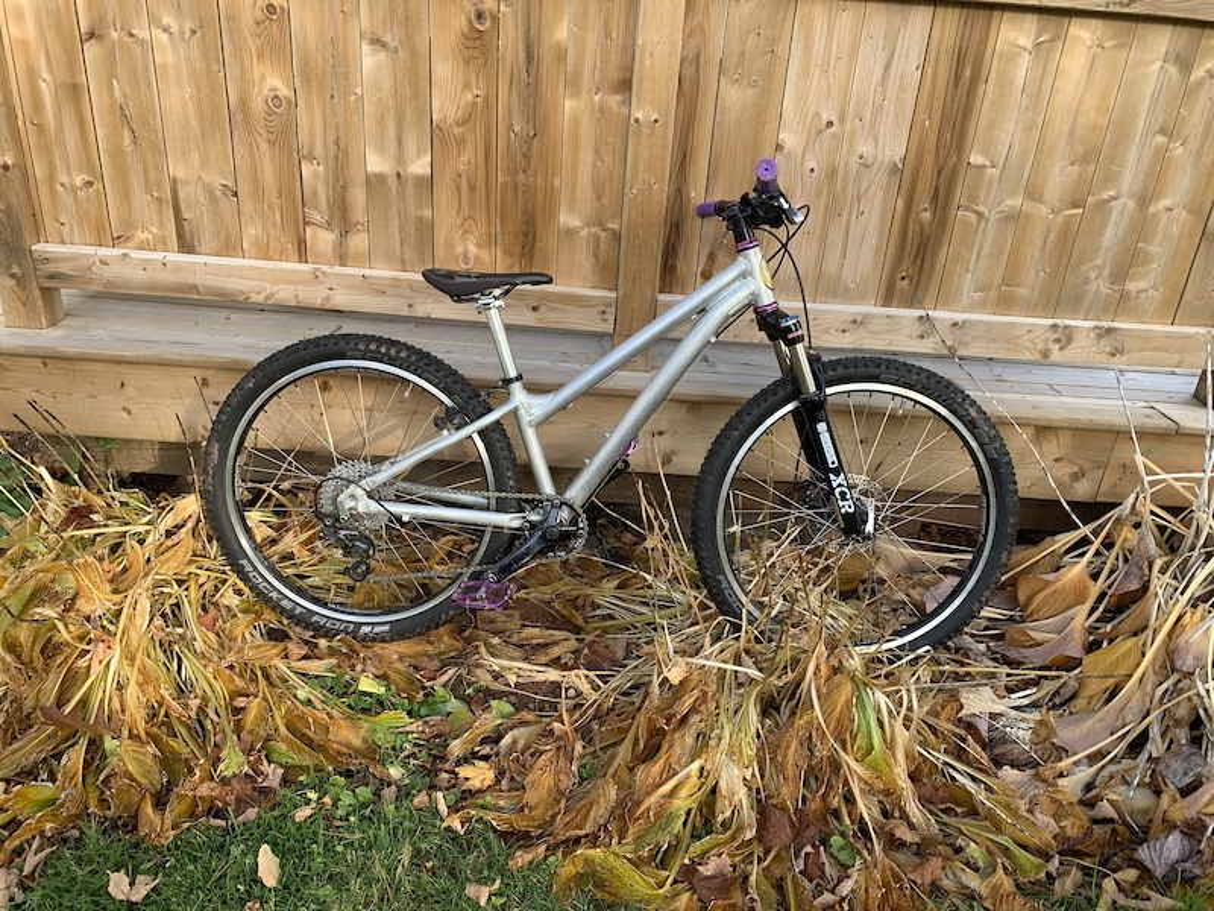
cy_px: 456
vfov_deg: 53.1
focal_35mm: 26
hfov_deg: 67.3
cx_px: 607
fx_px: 912
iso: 25
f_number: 1.8
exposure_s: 1/152
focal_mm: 4.25
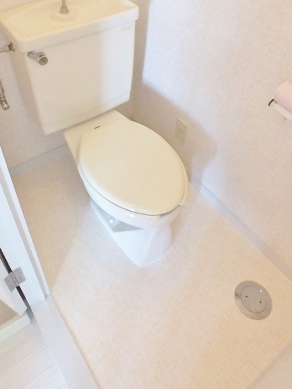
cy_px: 129
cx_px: 118
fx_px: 326
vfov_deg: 60.1
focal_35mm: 29
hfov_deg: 48.0
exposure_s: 1/15
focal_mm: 3.7
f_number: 3.5
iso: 800
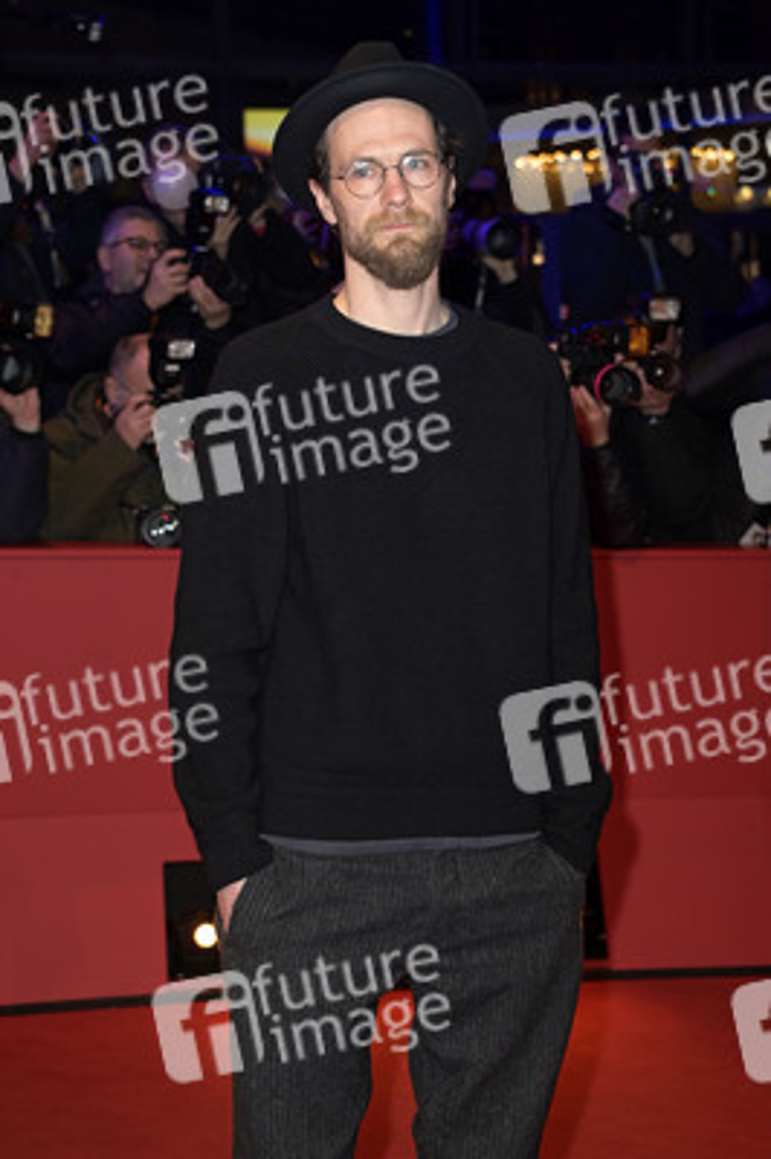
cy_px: 580
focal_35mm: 72
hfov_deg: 18.9
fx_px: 2317
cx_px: 386
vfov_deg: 28.1
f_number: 5.6
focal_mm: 72
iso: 1000
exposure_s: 1/200
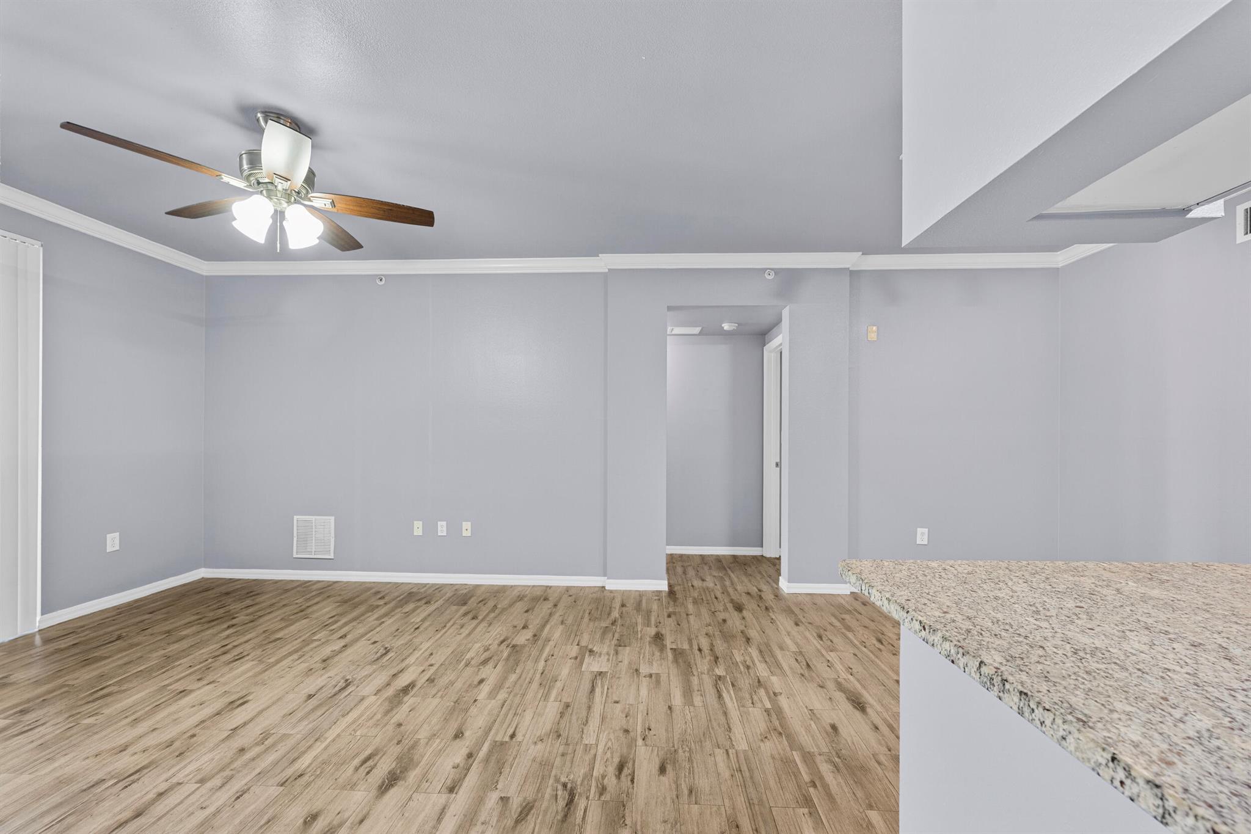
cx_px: 626
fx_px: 486
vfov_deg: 81.2
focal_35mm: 14
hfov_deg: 104.3
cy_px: 417
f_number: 8
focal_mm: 14
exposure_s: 1/1.67
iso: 400
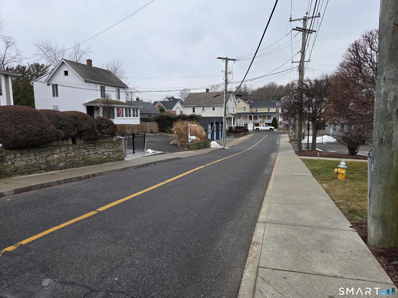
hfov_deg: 73.9
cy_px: 149
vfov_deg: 58.9
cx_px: 199
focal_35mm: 23
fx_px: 264
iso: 80
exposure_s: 1/699
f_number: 1.8
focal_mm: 5.4
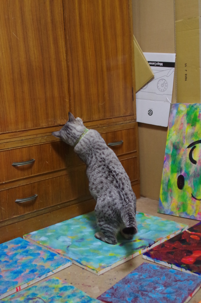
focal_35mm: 42
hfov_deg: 31.7
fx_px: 353
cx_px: 100
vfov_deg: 46.5
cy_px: 152
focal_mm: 28
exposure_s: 1/30
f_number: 3.5
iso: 3200
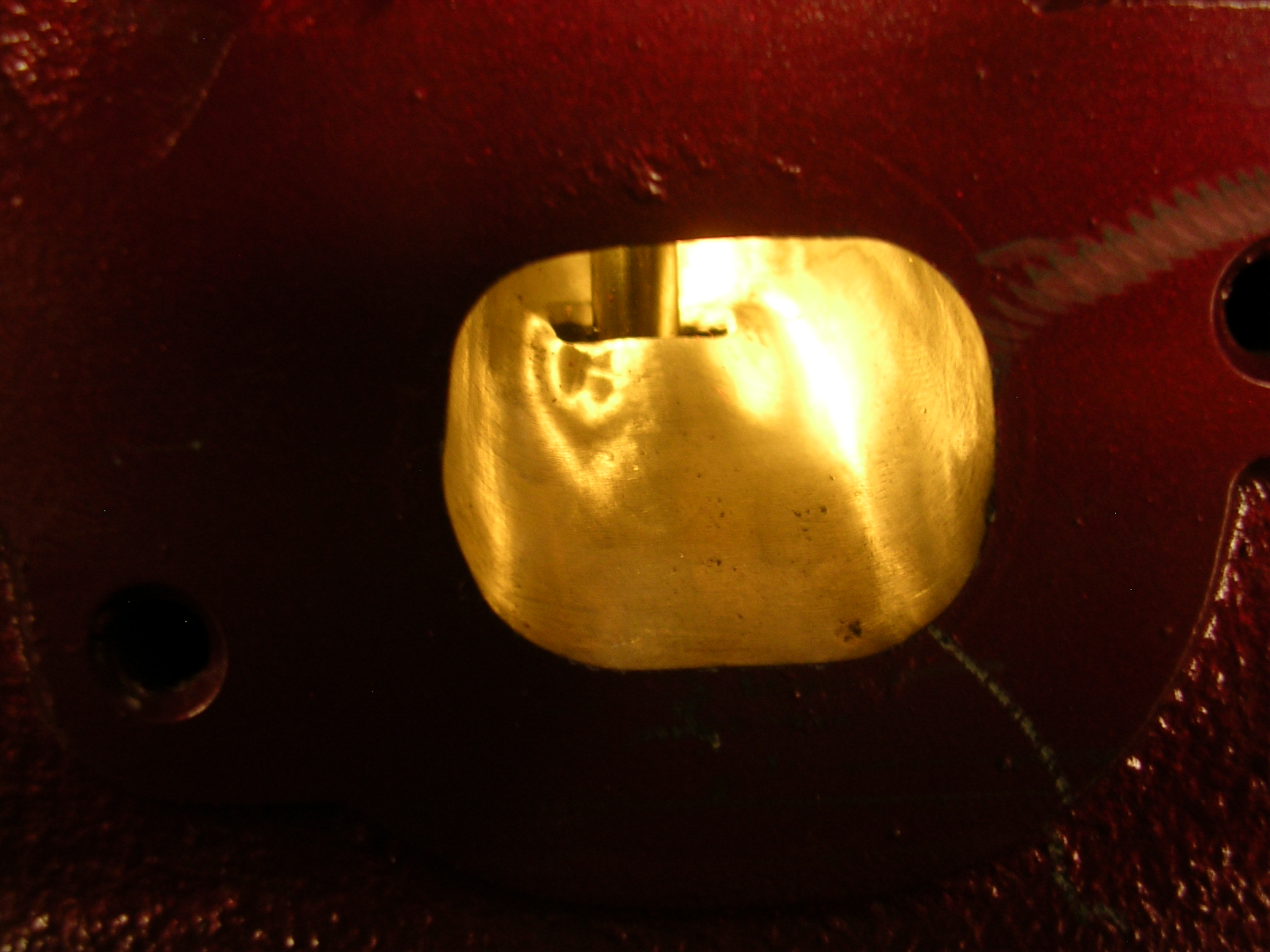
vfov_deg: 37.7
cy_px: 476
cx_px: 635
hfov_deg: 49.0
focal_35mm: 38
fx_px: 1394
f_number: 2.8
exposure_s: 1/4.8
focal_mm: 5.8
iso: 57
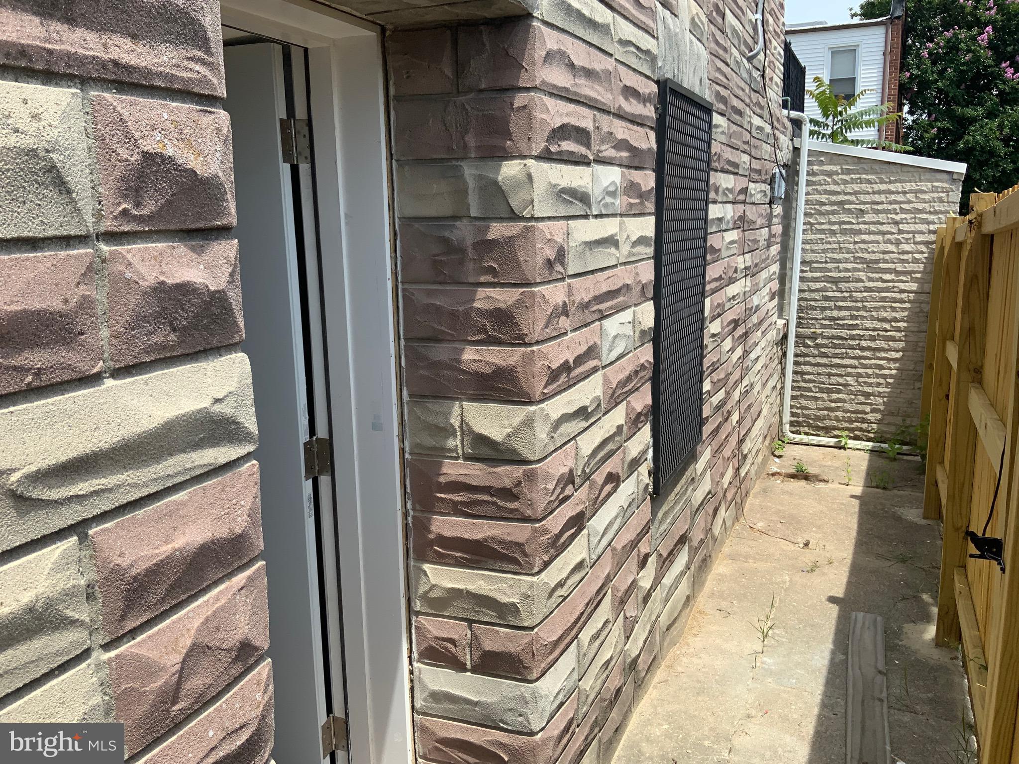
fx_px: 854
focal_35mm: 29
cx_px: 510
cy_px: 382
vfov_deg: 48.2
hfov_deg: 61.7
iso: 16
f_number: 1.8
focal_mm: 3
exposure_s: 1/1311
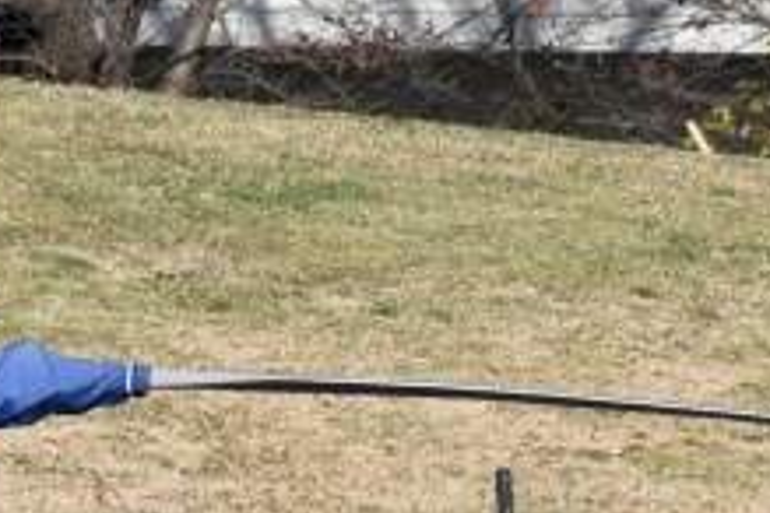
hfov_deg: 0.7
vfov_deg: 0.5
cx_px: 341
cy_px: 824
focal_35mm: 2809
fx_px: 60077
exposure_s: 1/1000
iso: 400
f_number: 8
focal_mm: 400
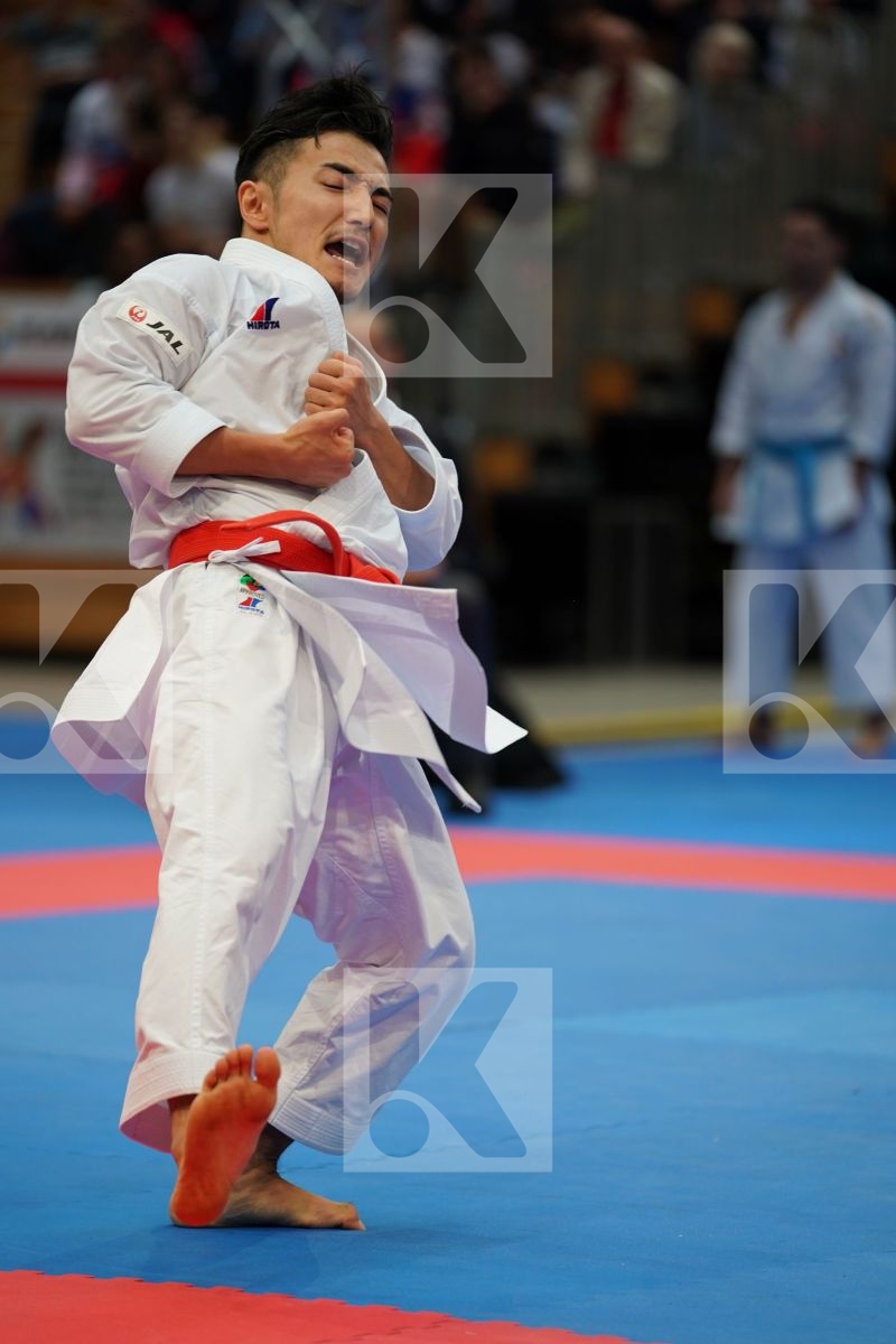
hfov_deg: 7.9
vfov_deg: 11.9
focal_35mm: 173
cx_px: 448
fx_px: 6458
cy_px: 672
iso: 800
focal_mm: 173
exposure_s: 1/500
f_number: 2.8
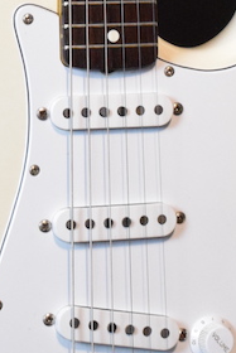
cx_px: 95
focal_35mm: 209
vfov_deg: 9.6
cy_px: -175
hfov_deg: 6.6
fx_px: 2052
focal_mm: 26
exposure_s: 1/60
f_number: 4
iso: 2200
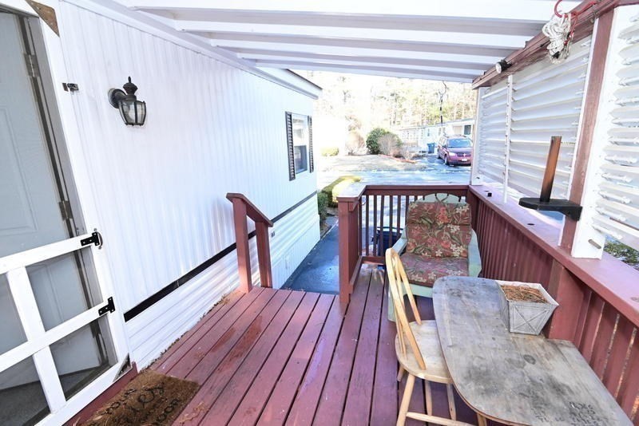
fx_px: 284
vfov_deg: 73.8
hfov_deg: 96.7
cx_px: 320
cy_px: 213
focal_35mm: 16
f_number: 10
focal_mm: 16
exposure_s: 1/200
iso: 2500
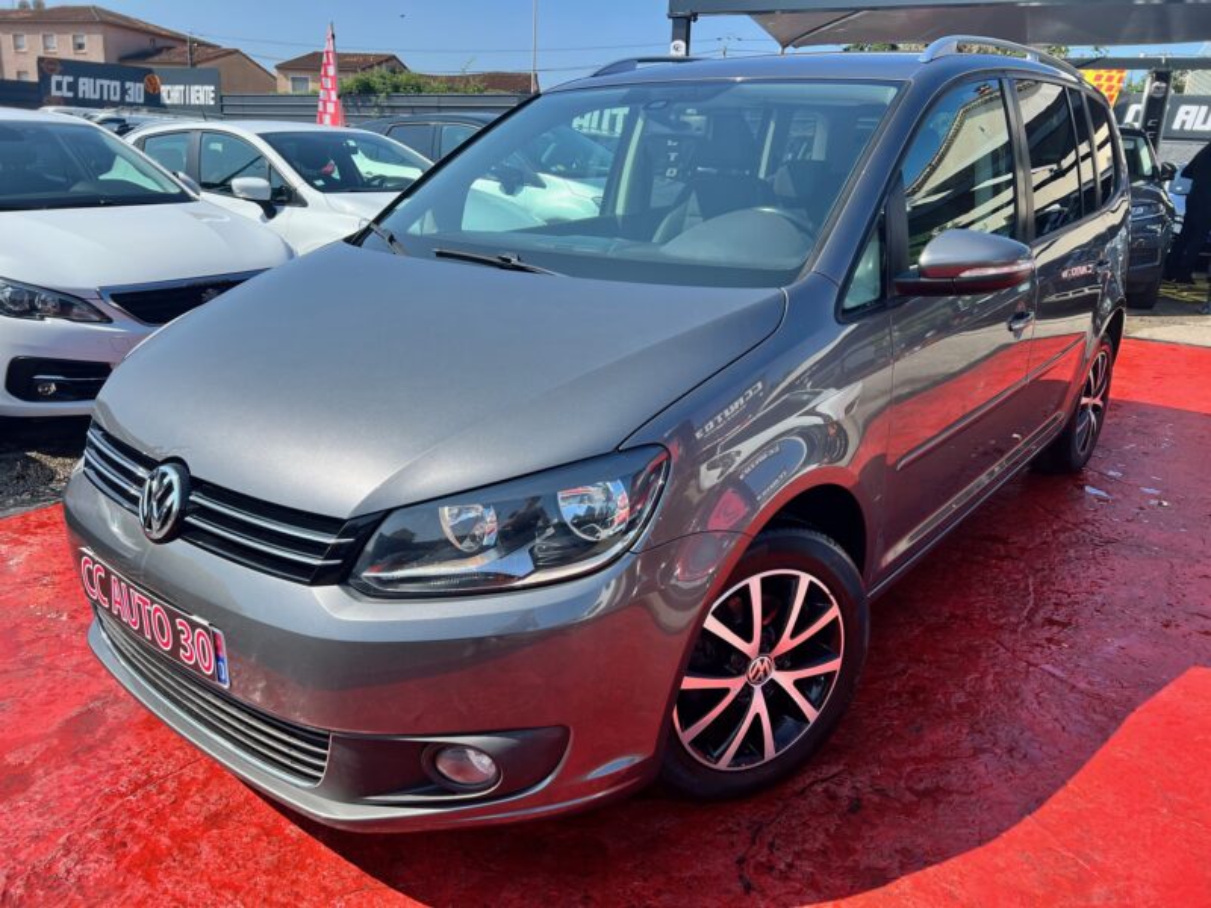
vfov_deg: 53.1
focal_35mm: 26
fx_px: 910
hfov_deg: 67.3
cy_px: 454
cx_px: 606
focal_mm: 5.7
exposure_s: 1/2083
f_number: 1.5
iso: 50
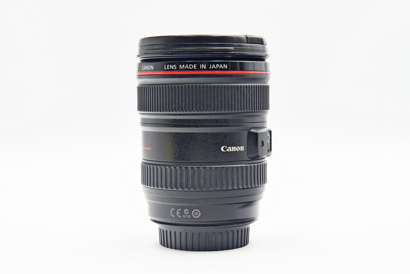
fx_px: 854
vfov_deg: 18.2
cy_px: 137
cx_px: 205
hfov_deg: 27.0
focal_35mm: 75
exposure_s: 1/60
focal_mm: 50
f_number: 8
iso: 1250
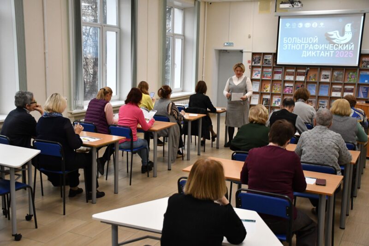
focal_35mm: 40
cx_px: 184
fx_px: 410
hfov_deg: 48.5
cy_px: 123
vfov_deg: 33.4
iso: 2500
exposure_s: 1/500
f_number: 4
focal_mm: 27
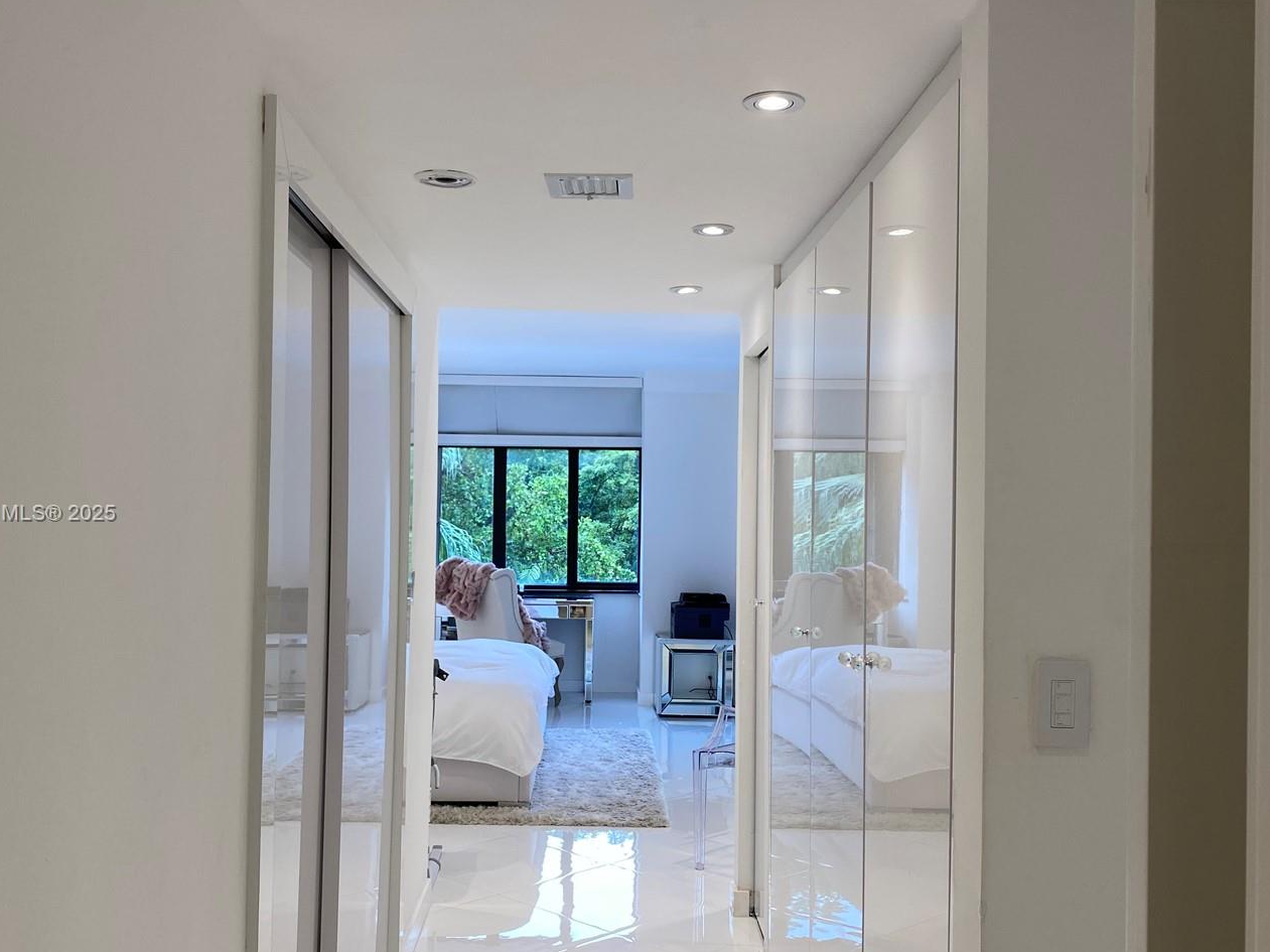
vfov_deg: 42.9
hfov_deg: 55.3
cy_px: 515
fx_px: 1210
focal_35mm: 33
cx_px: 599
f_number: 1.8
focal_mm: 4.25
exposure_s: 1/120
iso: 64
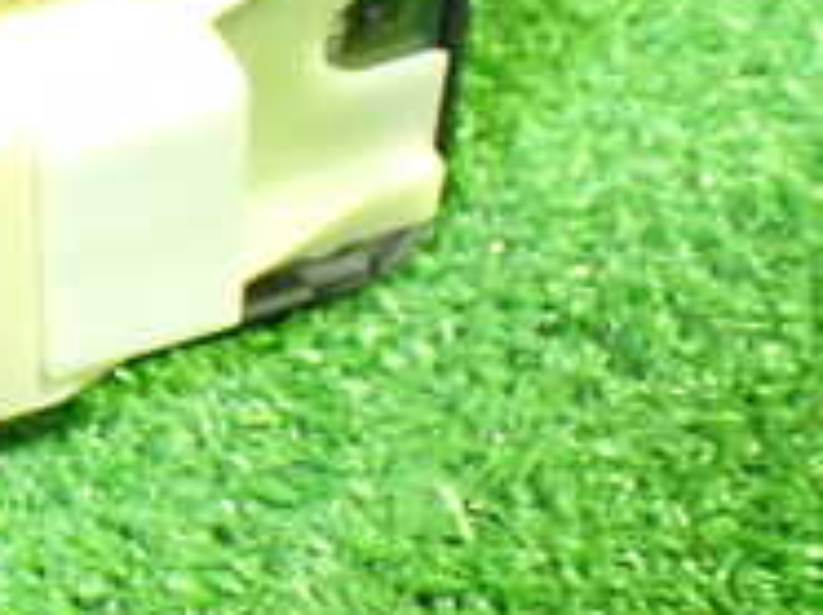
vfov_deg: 15.2
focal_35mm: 97
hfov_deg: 18.0
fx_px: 2303
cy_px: 221
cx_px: -434
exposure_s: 1/30
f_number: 2.3
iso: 1250
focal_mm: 5.4
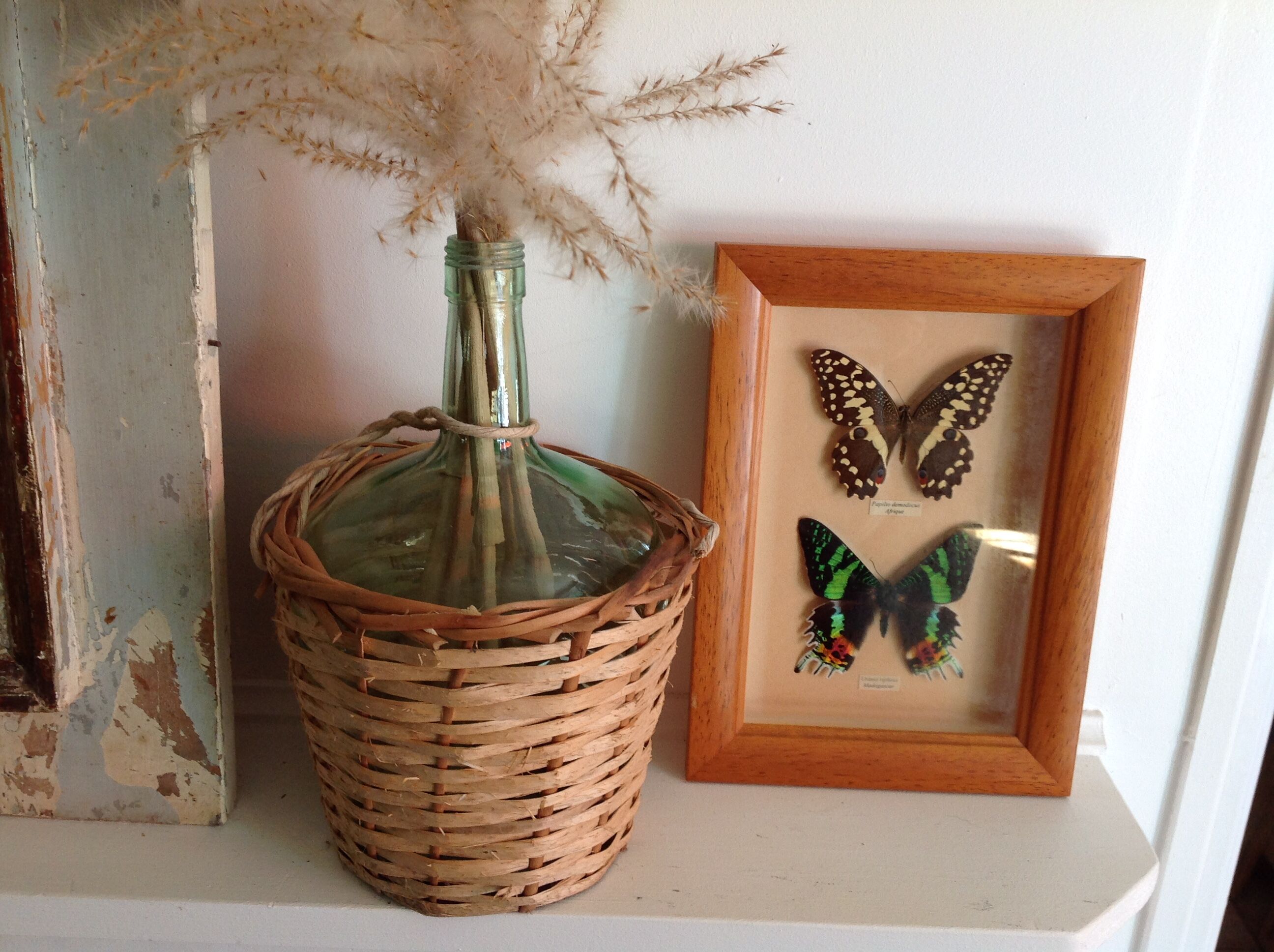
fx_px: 1286
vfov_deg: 40.6
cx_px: 637
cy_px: 476
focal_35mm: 35
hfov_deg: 52.7
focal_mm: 4.28
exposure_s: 1/40
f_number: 2.4
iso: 64
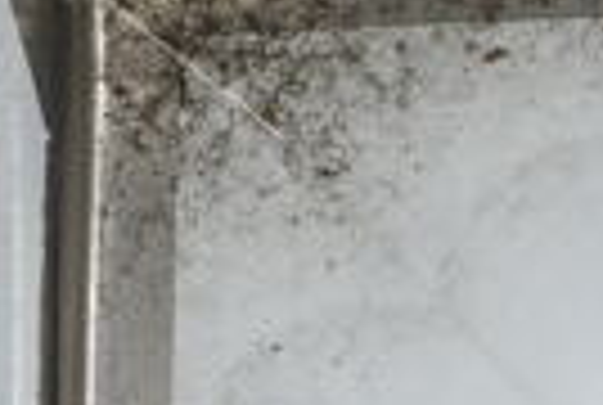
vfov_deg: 8.2
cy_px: 626
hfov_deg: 12.4
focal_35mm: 164
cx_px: 576
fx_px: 2753
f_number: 13
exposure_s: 1/400
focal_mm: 24
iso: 100
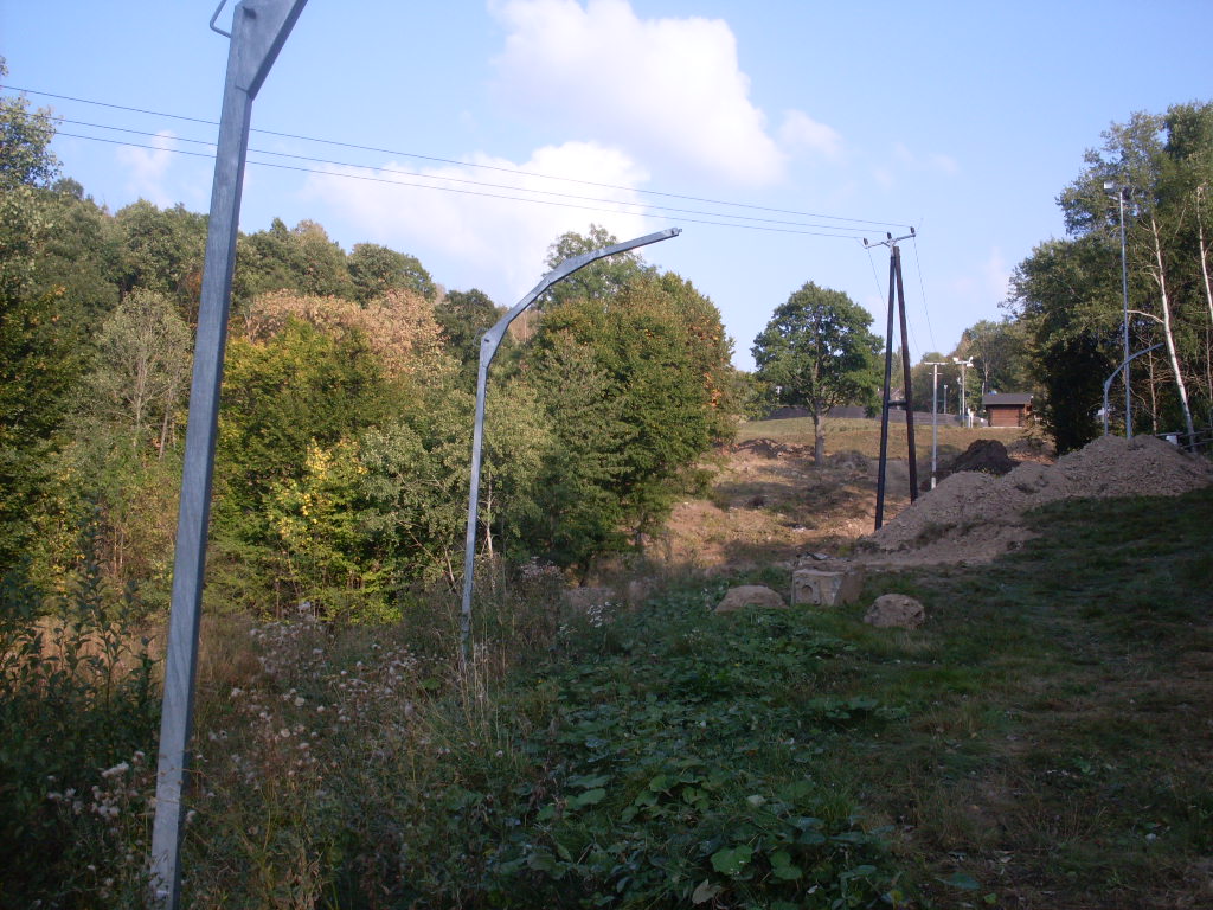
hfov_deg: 49.0
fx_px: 1332
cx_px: 606
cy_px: 455
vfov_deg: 37.7
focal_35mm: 38
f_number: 8.4
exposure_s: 1/90
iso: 80
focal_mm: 6.3
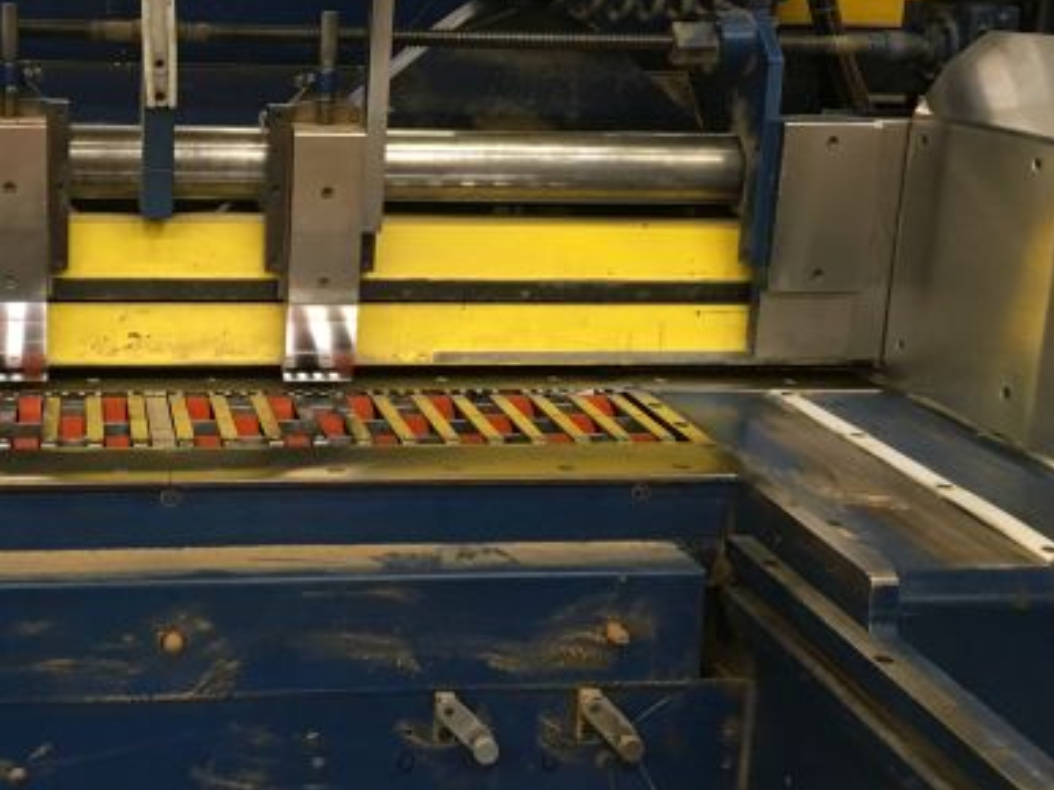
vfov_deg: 30.0
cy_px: 267
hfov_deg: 38.6
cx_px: 259
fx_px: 1461
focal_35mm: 48
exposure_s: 1/33
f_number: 2.2
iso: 160
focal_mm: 4.15
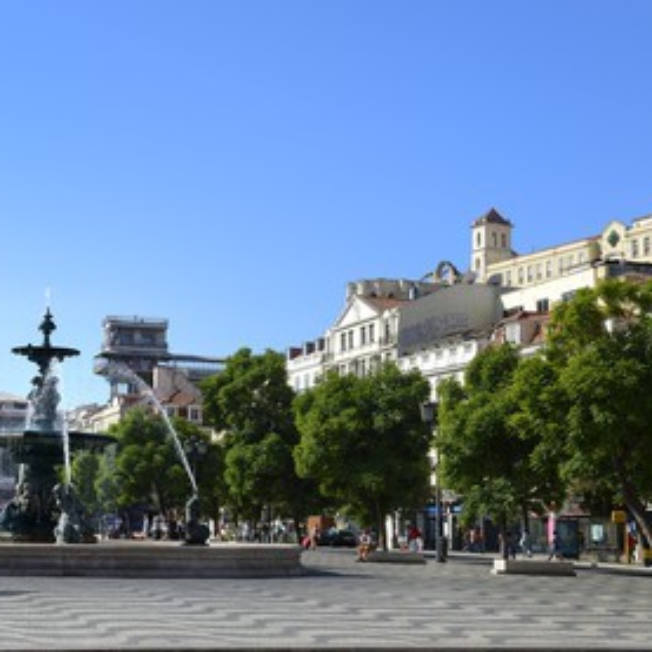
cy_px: 325
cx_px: 200
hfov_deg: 25.5
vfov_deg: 25.7
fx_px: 1428
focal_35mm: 67
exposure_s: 1/200
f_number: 13
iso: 200
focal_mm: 52
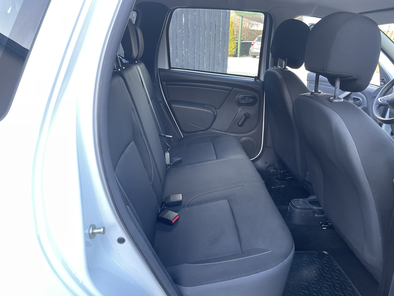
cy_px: 148
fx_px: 296
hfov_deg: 67.3
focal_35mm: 26
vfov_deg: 53.1
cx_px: 197
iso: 125
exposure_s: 1/105
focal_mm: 4.2
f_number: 1.6
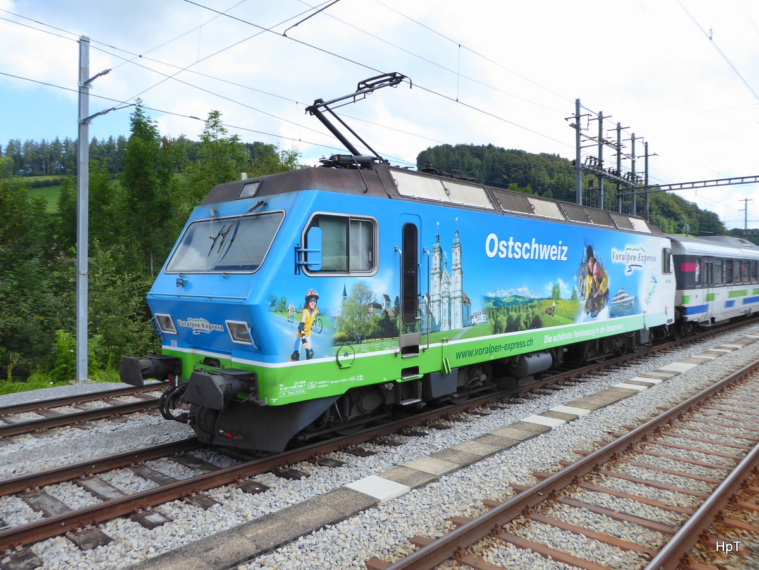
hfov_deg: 65.3
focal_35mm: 27
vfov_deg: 51.4
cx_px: 380
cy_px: 285
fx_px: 592
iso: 80
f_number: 3.4
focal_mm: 4.7
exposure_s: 1/400
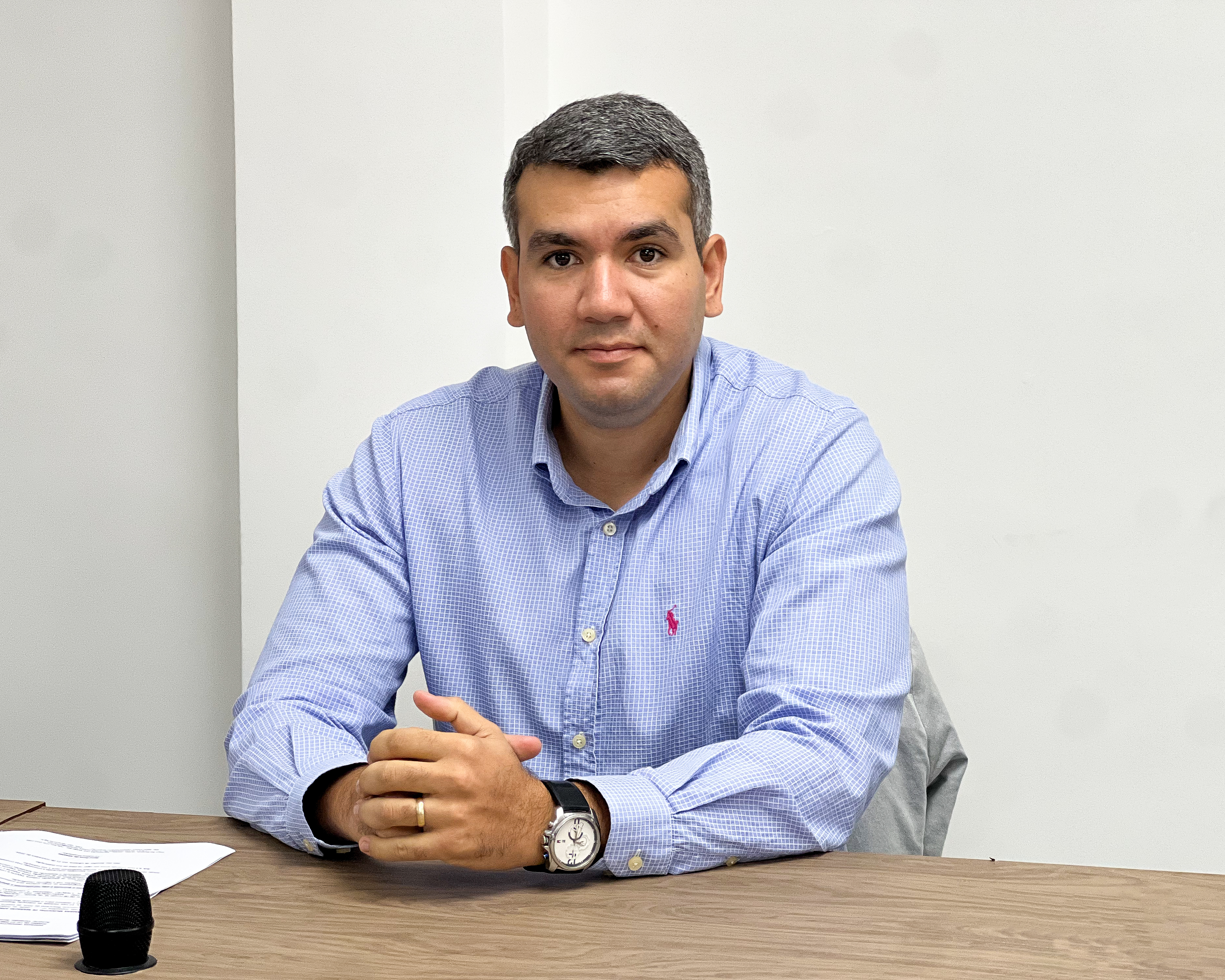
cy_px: 490
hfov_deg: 23.6
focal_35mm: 81
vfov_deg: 18.9
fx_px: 2937
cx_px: 611
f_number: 2.8
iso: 250
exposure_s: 1/120
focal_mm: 9
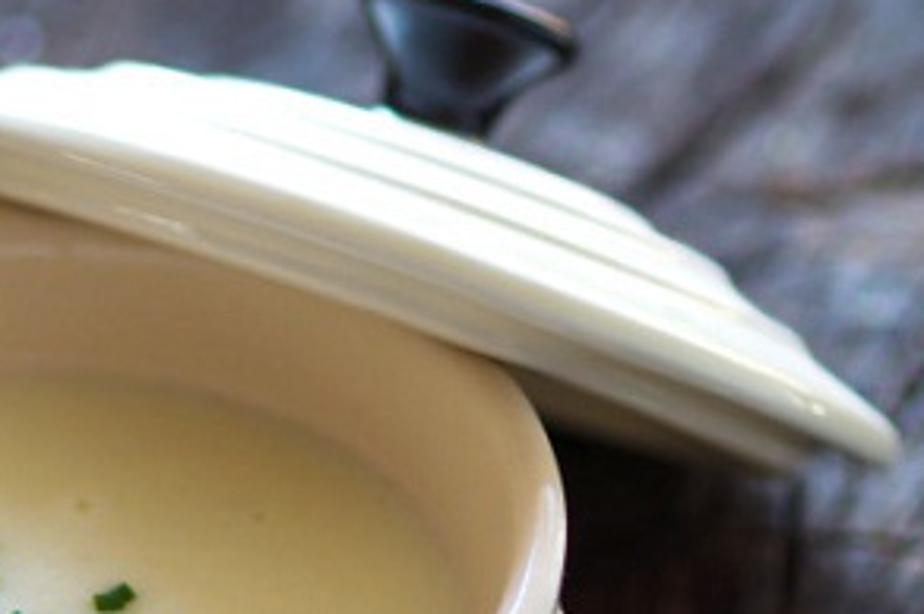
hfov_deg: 5.7
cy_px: 671
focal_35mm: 360
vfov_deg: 3.8
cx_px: -28
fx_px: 9230
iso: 100
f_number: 2.8
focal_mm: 100
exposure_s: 1/50
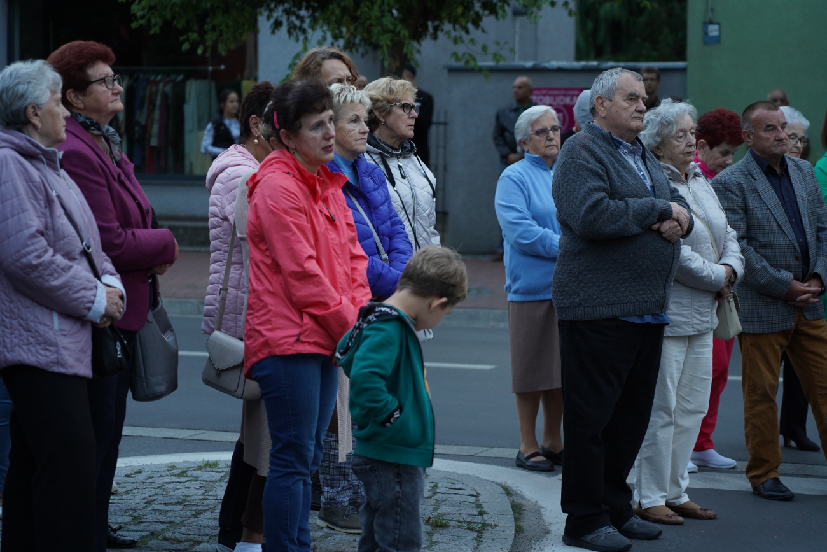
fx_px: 2412
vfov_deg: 13.0
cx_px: 414
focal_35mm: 105
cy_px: 276
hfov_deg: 19.5
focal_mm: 105
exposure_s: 1/100
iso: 1250
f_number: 4
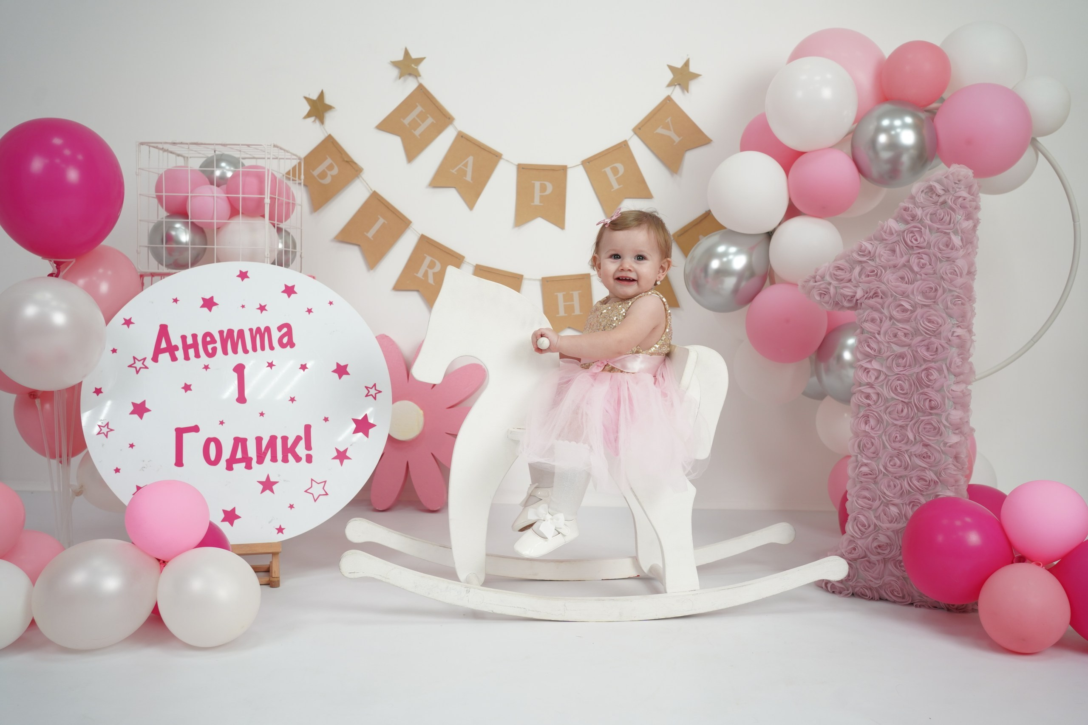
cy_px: 362
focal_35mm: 35
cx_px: 544
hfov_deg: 54.4
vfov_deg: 37.9
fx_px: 1058
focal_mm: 35
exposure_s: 1/160
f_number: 4.5
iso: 640
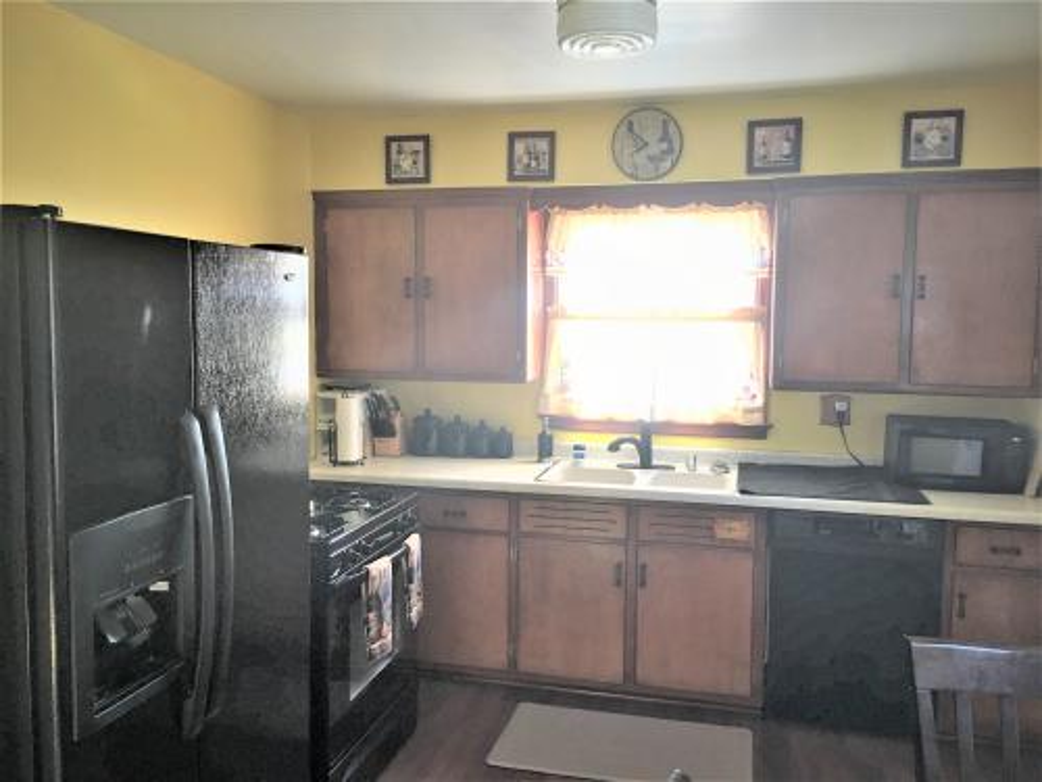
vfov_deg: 48.2
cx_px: 521
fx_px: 873
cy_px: 391
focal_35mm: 29
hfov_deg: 61.7
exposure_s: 1/15
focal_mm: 4.15
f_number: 2.2
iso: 50
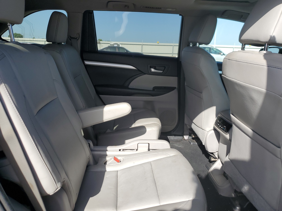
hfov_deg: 67.3
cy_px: 106
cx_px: 141
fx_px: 212
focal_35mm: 26
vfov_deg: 53.1
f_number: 1.5
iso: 50
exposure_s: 1/1111
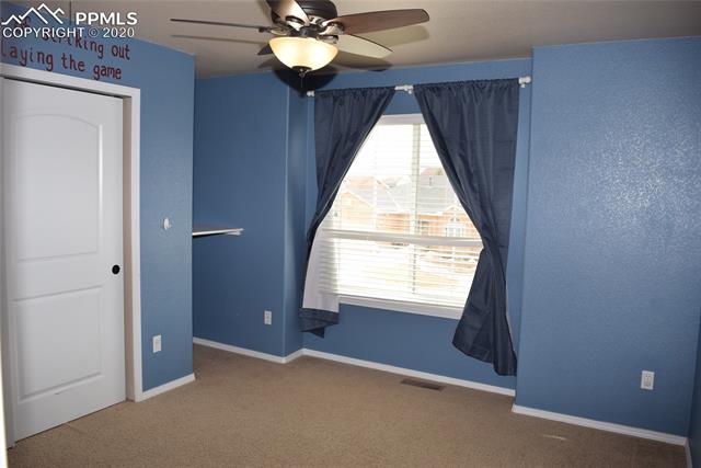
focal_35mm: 27
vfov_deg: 48.0
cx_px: 350
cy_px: 234
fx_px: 526
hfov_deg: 67.4
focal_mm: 18
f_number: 6.3
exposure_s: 1/160
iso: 400
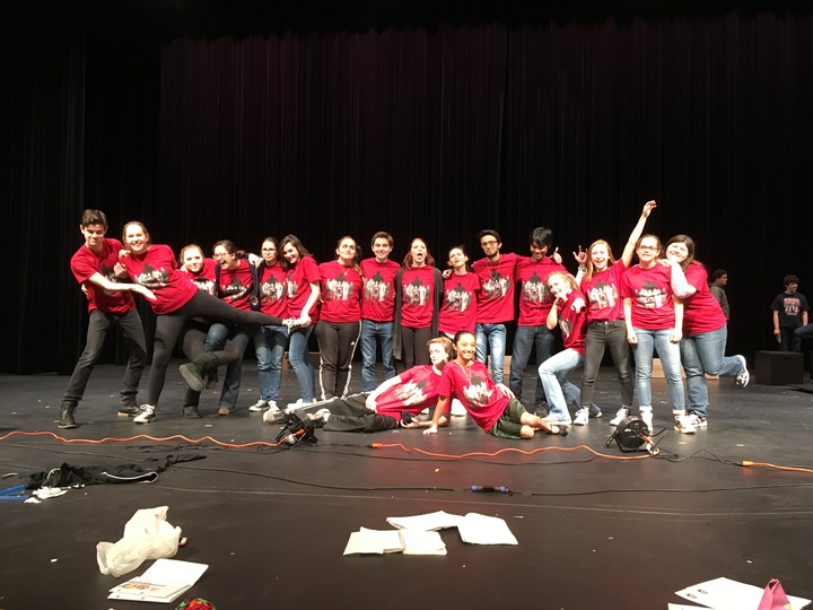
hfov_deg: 61.7
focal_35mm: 29
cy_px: 305
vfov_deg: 48.2
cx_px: 406
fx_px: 681
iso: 200
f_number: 2.2
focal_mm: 4.15
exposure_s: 1/24
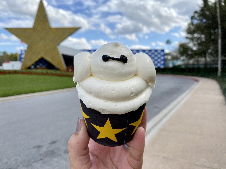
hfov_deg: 67.3
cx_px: 113
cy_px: 84
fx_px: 170
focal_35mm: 26
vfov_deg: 53.1
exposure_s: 1/2273
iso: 32
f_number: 1.8
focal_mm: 4.25
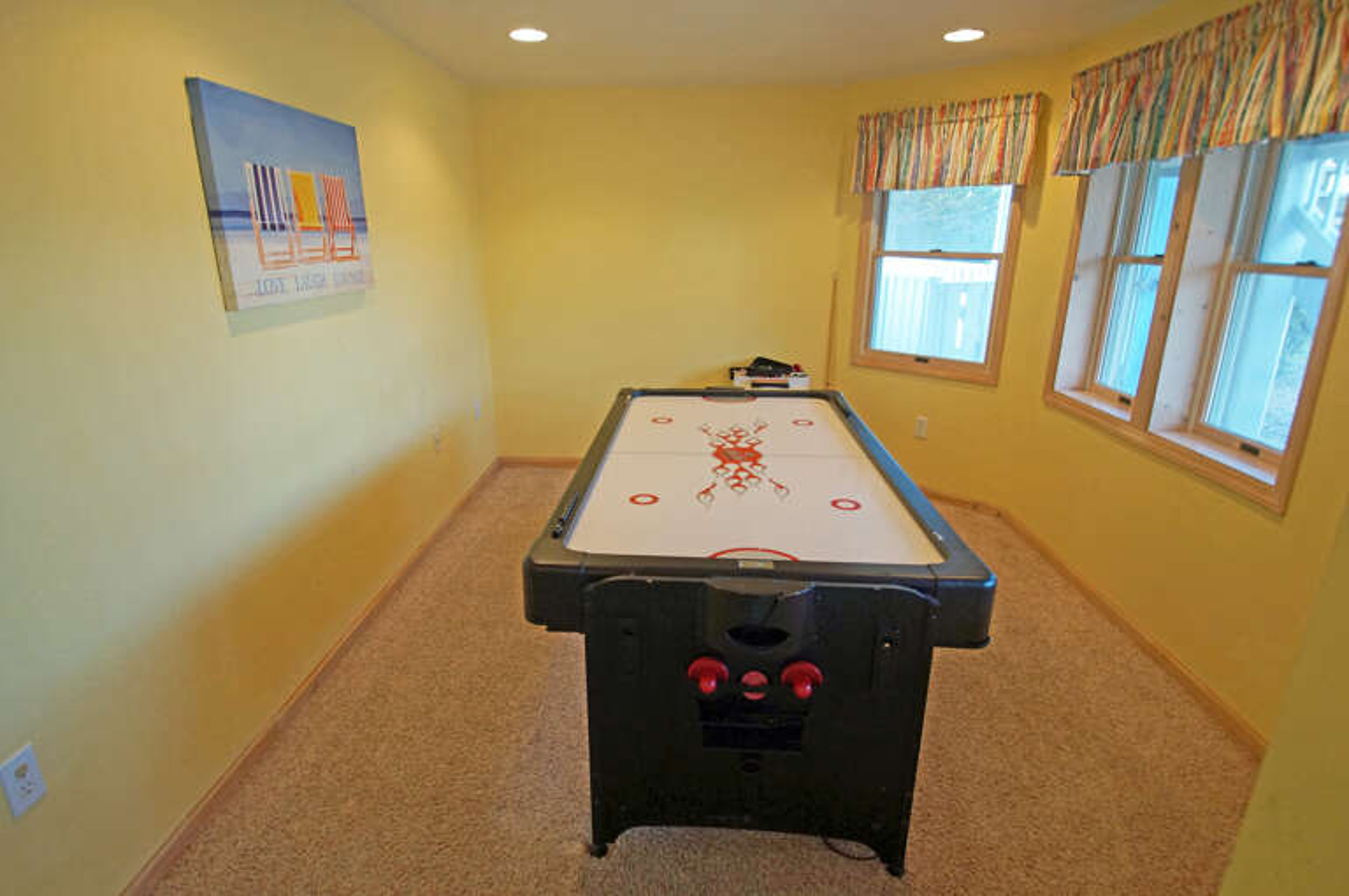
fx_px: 618
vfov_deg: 71.9
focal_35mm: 16
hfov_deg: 95.1
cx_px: 674
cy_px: 448
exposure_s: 1/60
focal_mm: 11
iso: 500
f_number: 4
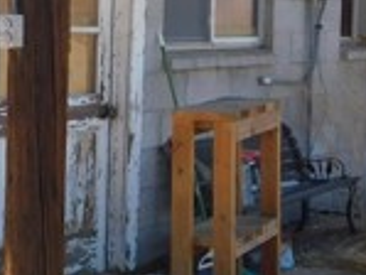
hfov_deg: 19.7
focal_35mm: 99
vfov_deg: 14.7
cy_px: -5
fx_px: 1048
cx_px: 255
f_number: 3
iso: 125
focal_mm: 4
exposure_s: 1/800
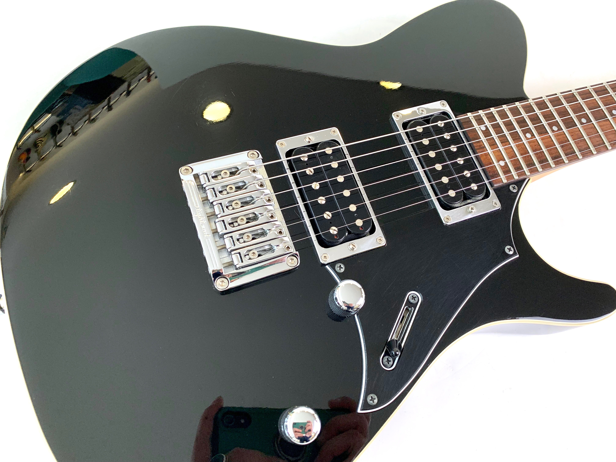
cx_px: 308
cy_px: 231
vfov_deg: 53.1
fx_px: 463
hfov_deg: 67.3
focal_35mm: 26
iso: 80
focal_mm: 4.25
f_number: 1.8
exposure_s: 1/100
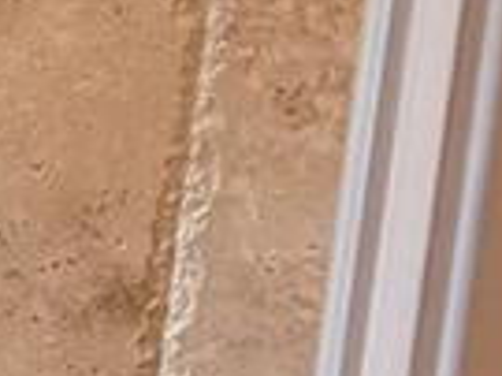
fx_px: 3347
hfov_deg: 7.5
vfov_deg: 6.4
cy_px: -48
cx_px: -1026
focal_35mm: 231
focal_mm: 5.7
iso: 125
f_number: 1.5
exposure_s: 1/120
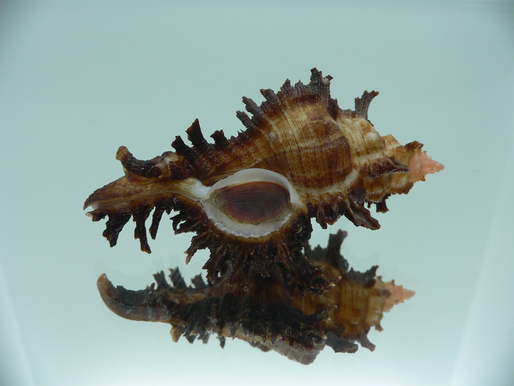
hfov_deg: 52.6
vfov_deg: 40.7
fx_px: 520
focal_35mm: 35
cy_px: 193
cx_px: 257
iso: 100
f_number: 2.8
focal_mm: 4.6
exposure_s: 1/60
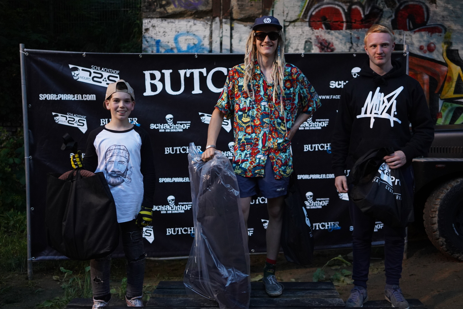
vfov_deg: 37.9
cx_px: 232
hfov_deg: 54.4
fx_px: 450
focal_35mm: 35
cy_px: 154
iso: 3200
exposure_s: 1/100
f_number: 2.8
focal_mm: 35
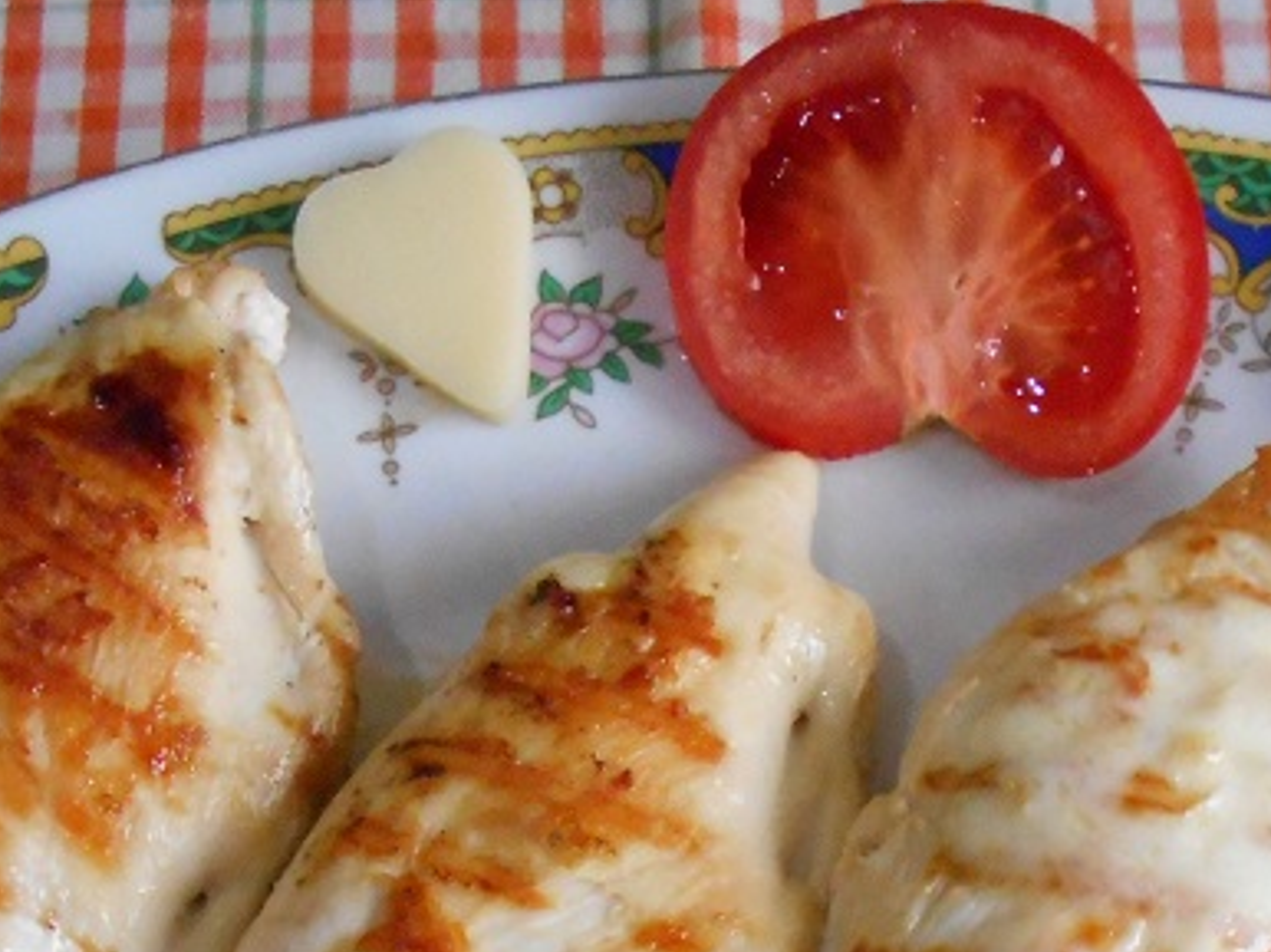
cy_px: 1225
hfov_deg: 28.1
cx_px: 764
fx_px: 2532
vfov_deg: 19.7
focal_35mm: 69
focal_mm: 4.6
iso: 800
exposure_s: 1/80
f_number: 3.2
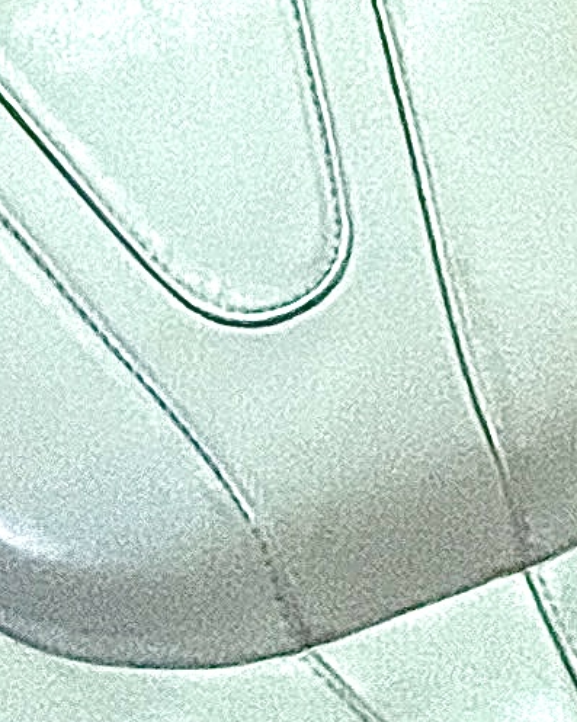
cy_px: -1752
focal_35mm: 206
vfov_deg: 7.6
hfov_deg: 7.1
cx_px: -711
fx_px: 4401
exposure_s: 1/30
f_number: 1.6
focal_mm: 4.2
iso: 640
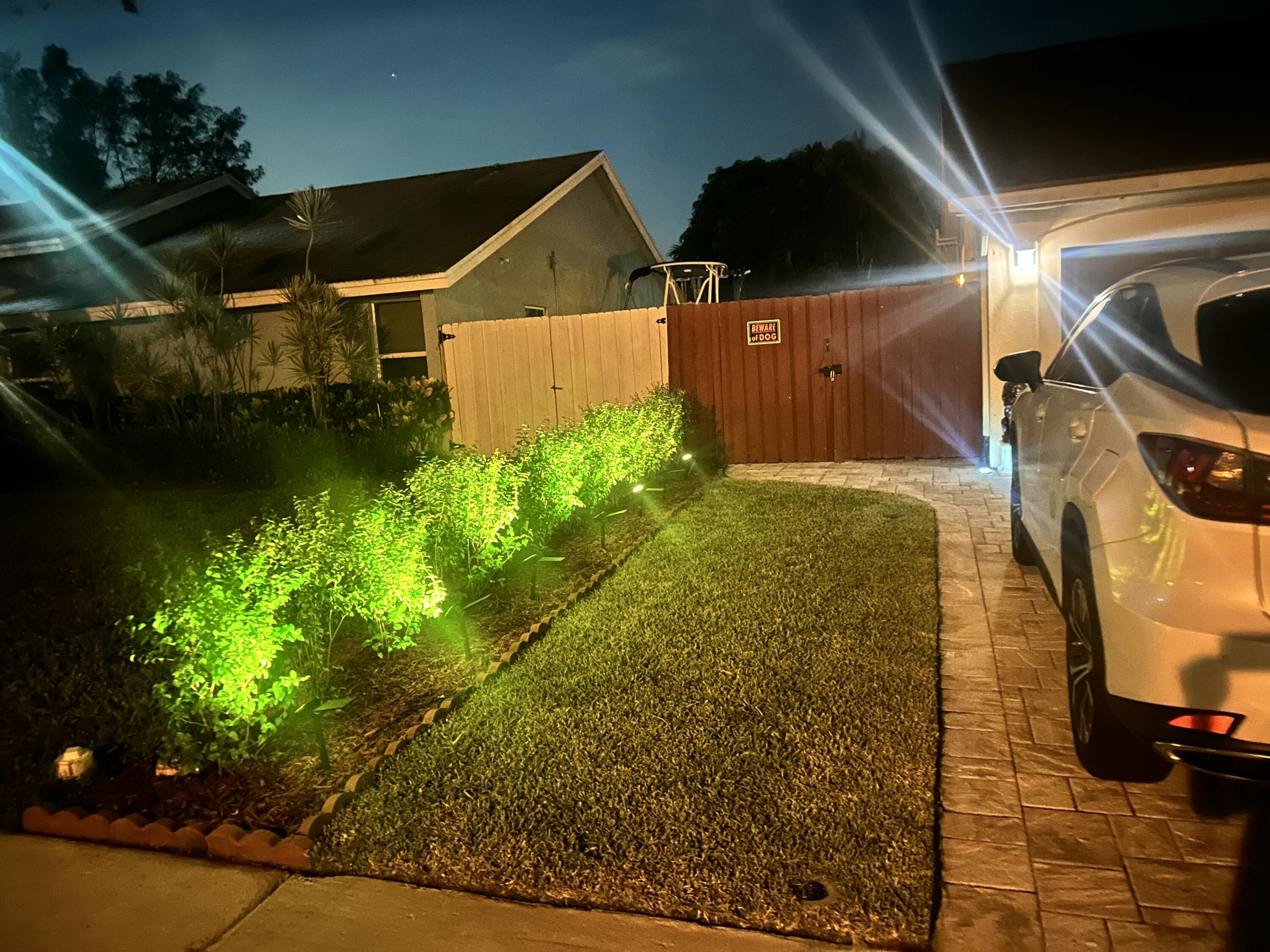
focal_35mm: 26
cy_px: 476
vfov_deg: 53.1
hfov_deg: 67.3
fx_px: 954
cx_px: 635
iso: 1250
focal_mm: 5.7
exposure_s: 1/5
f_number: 1.5
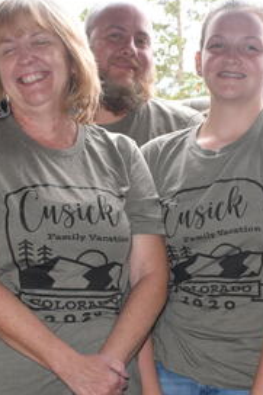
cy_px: 257
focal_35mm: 91
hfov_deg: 14.9
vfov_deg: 22.2
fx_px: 1002
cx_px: 212
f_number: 4.5
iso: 800
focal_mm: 23
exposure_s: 1/80
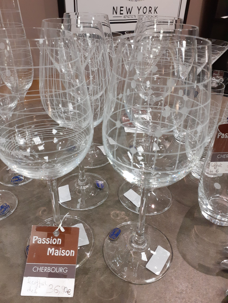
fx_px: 237
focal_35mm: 27
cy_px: 152
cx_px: 114
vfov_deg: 65.3
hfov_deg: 51.4
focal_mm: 3.6
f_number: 1.9
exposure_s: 1/50
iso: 160
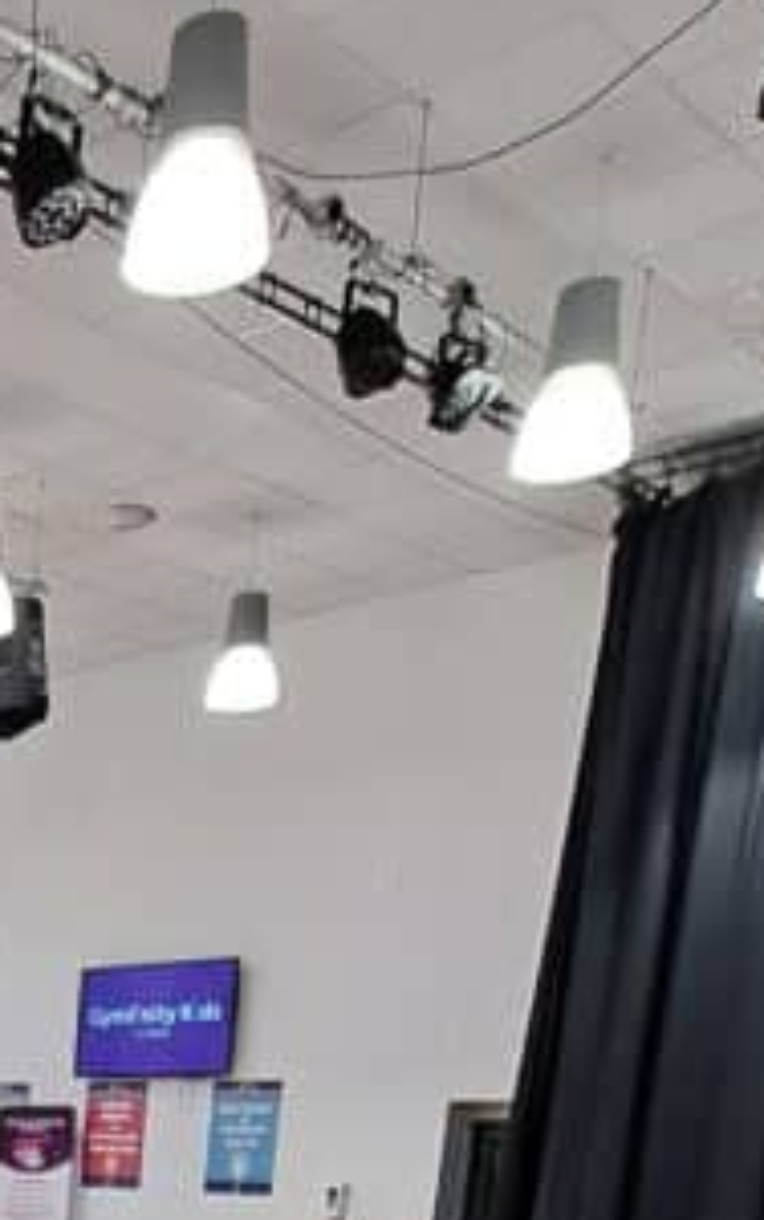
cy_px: 1671
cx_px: -345
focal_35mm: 47
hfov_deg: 22.9
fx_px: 1563
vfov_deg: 30.8
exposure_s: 1/50
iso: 80
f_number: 2.2
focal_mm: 1.7
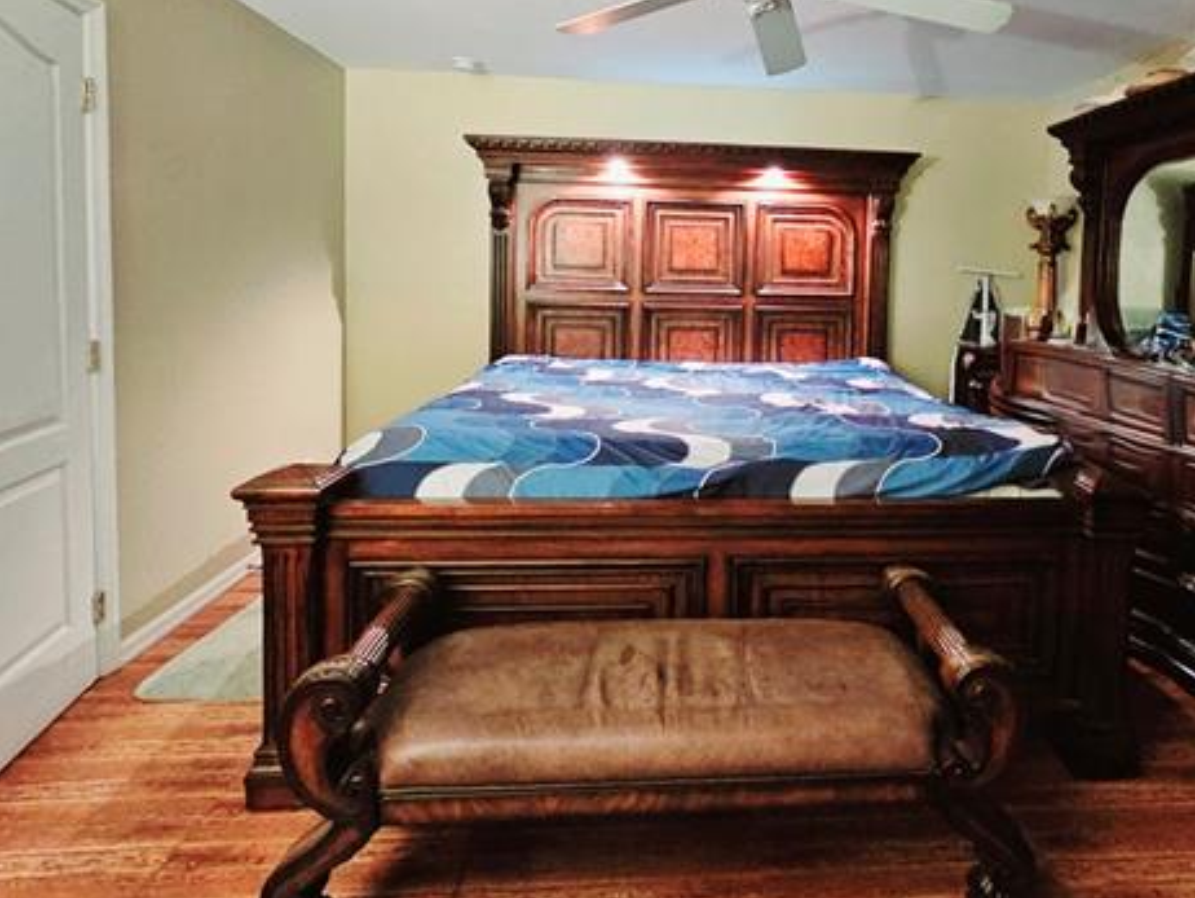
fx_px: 622
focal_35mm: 18
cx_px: 742
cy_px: 406
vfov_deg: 71.5
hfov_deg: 86.1
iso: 1600
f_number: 2.2
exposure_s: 1/24
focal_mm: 2.2
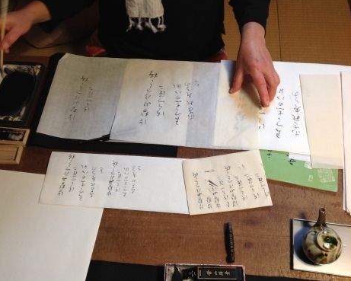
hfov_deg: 49.0
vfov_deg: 40.1
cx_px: 164
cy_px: 140
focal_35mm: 37
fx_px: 384
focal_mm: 4.28
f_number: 2.4
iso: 50
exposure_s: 1/17
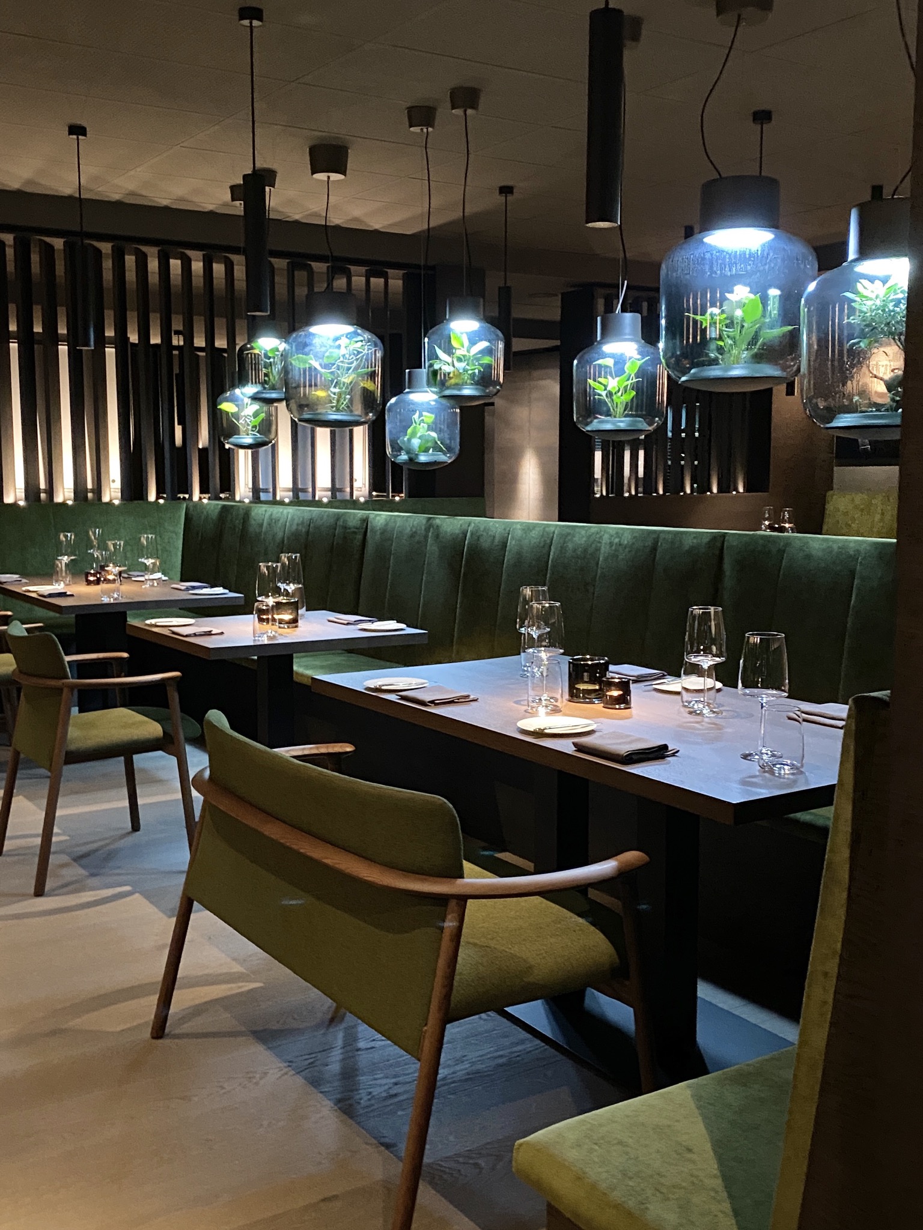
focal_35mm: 26
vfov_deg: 67.3
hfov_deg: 53.1
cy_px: 615
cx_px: 462
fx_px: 924
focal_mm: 4.25
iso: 1000
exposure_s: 1/27
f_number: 1.8
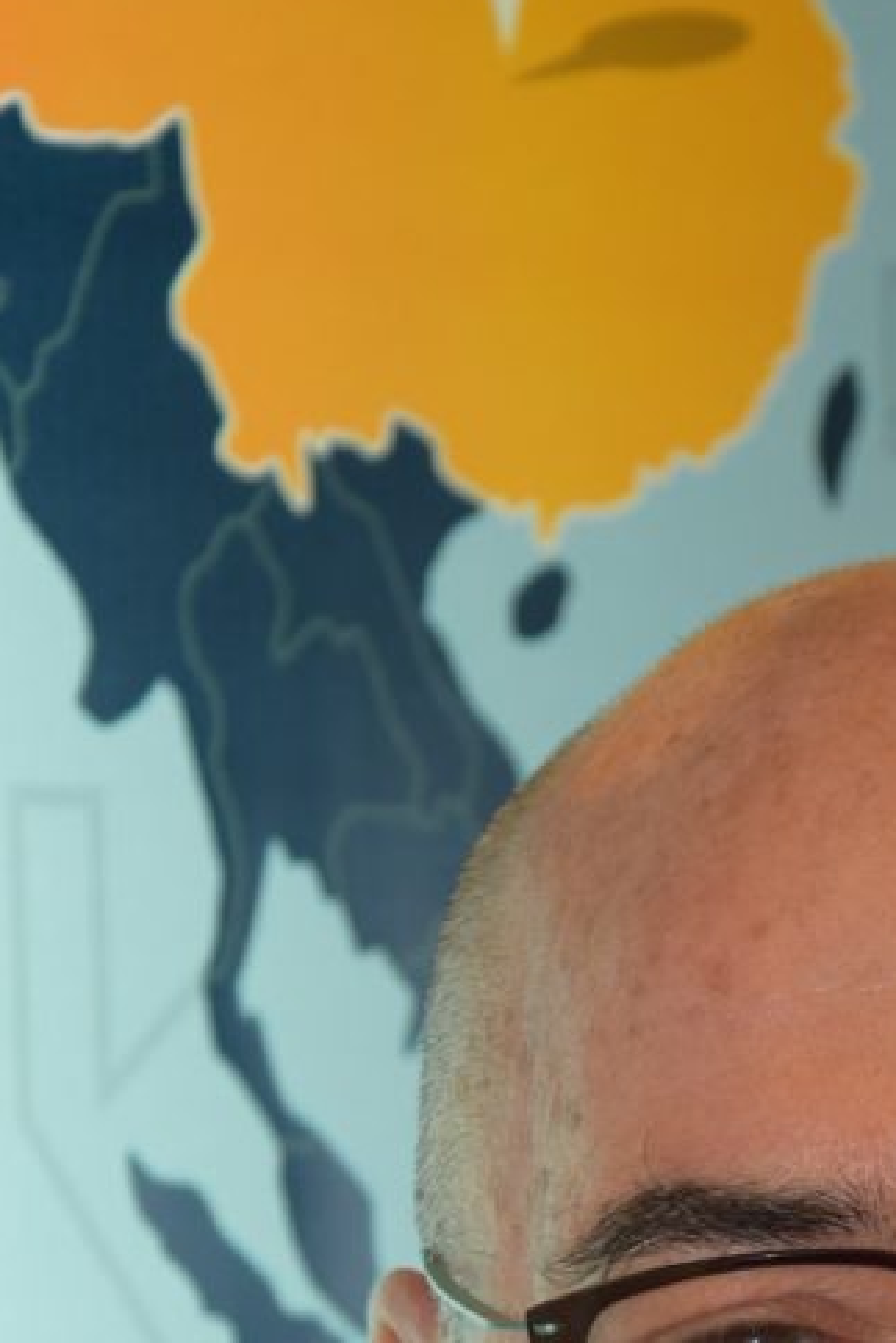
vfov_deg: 8.2
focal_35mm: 250
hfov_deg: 5.5
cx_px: 793
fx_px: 9326
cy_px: 1476
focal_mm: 70
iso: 400
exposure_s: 1/60
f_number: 5.3
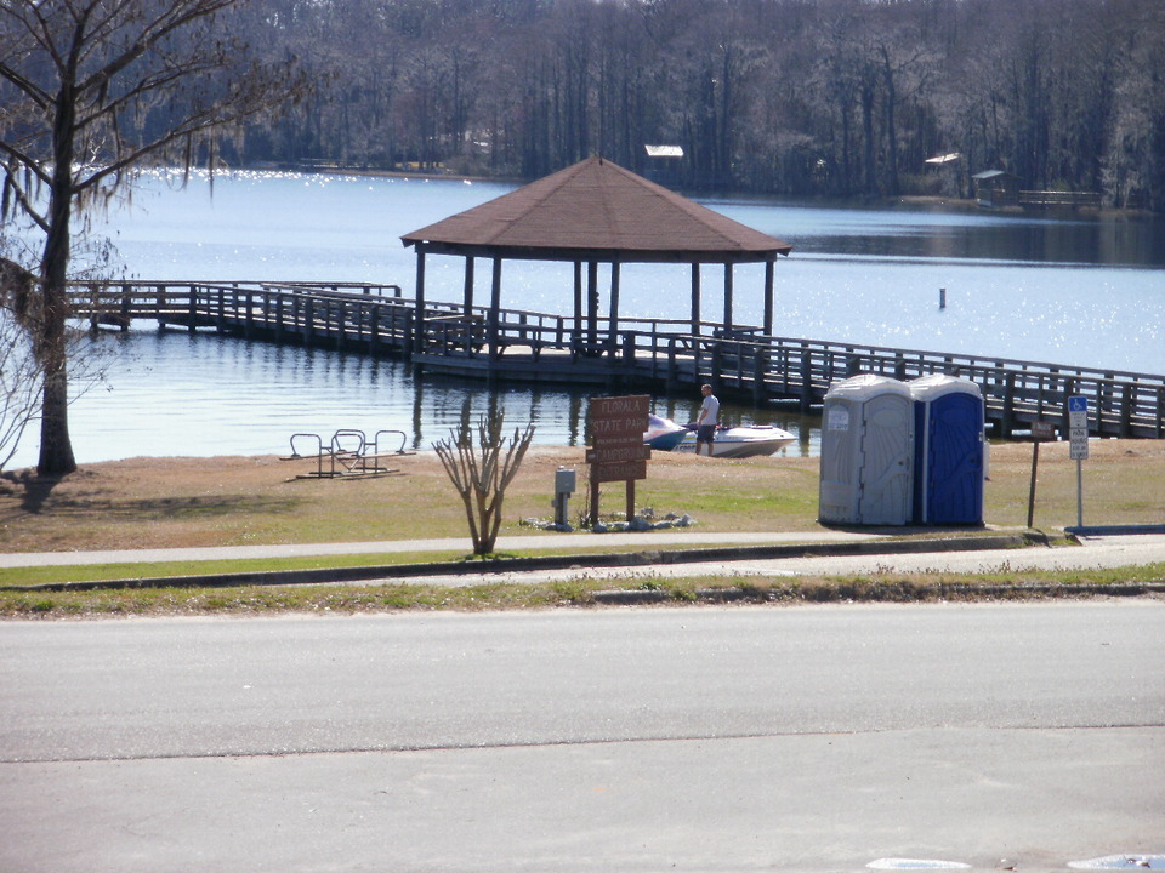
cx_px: 582
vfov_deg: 10.0
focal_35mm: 149
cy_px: 436
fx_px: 5015
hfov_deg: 13.3
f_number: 5.4
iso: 100
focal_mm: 26
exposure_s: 1/500
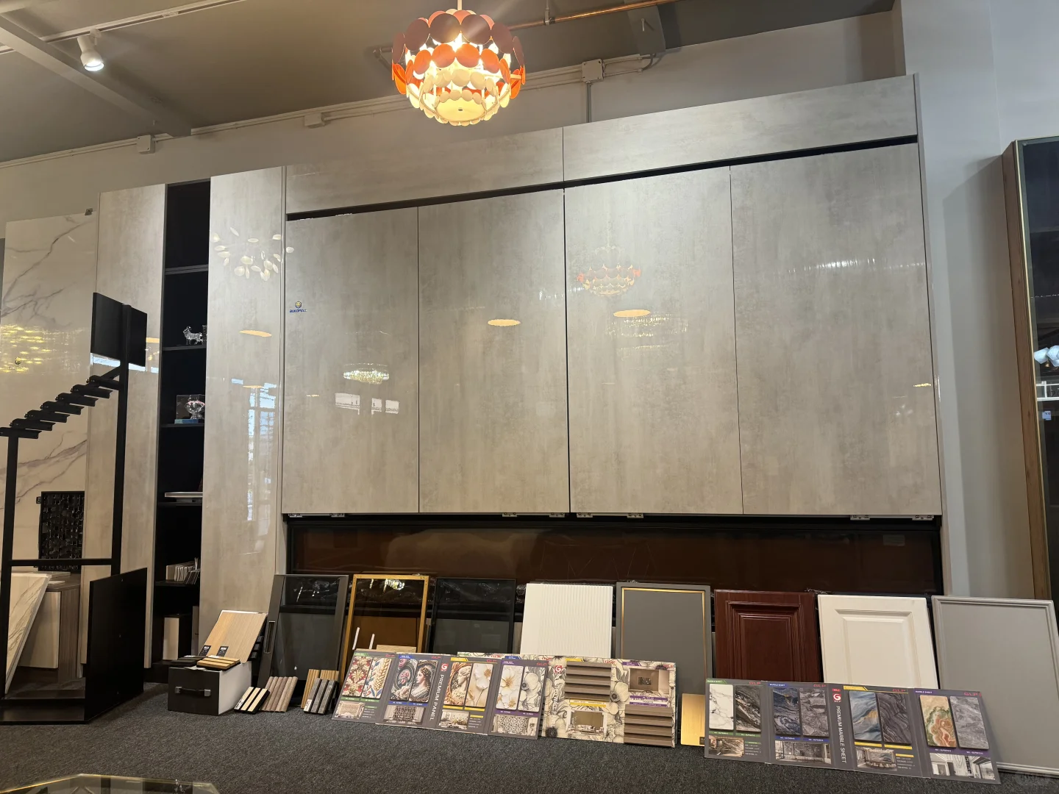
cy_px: 397
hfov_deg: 71.6
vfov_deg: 56.8
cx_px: 530
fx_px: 734
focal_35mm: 24
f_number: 1.78
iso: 200
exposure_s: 1/60
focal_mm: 6.86
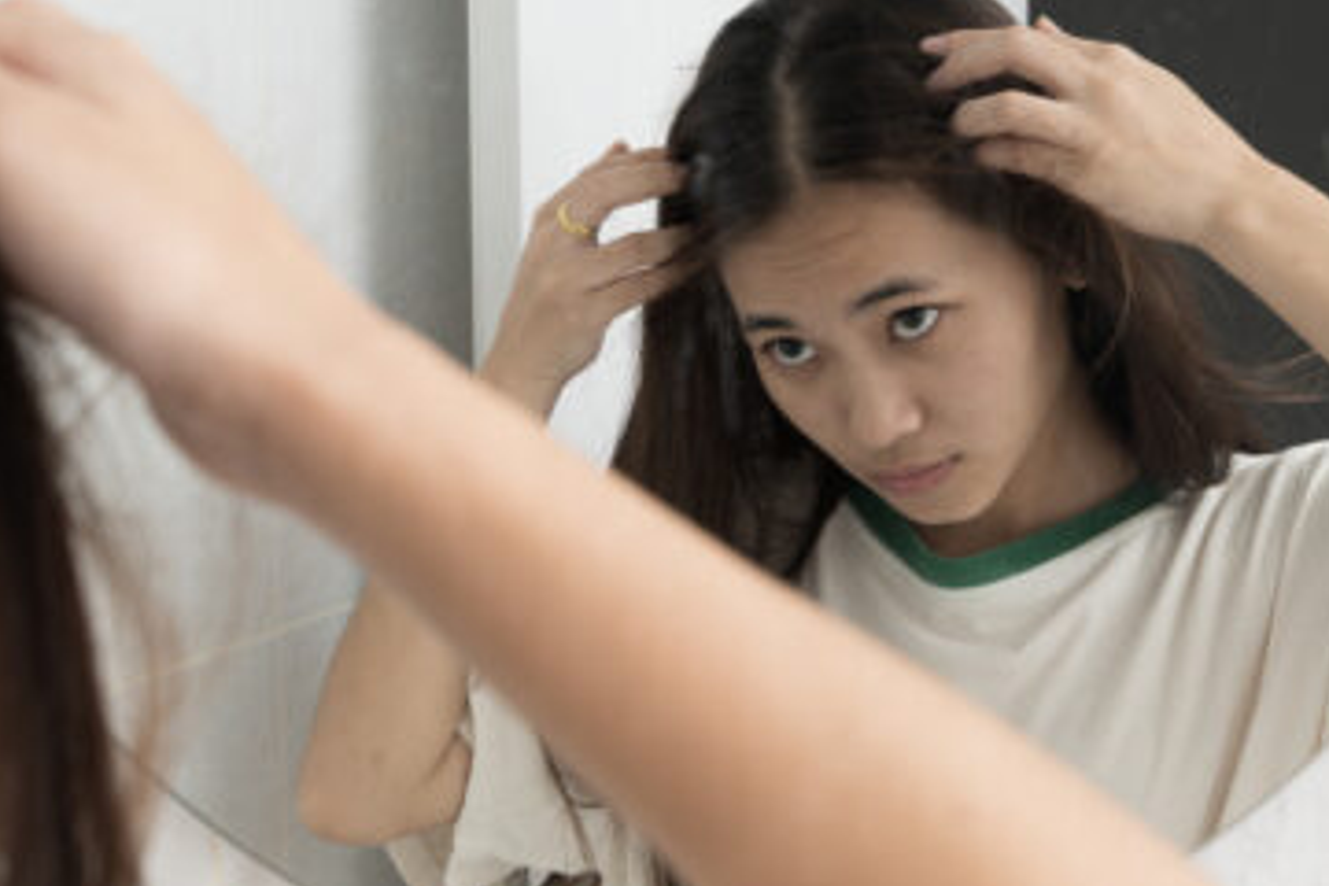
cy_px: 498
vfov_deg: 18.2
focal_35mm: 75
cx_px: 450
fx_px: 2769
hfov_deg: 26.8
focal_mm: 45
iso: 100
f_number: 7.1
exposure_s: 1/125
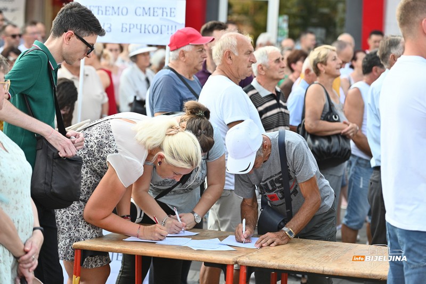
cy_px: 142
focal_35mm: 102
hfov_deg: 20.0
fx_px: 1207
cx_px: 213
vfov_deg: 13.4
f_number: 4
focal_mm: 102
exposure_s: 1/1000
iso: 500
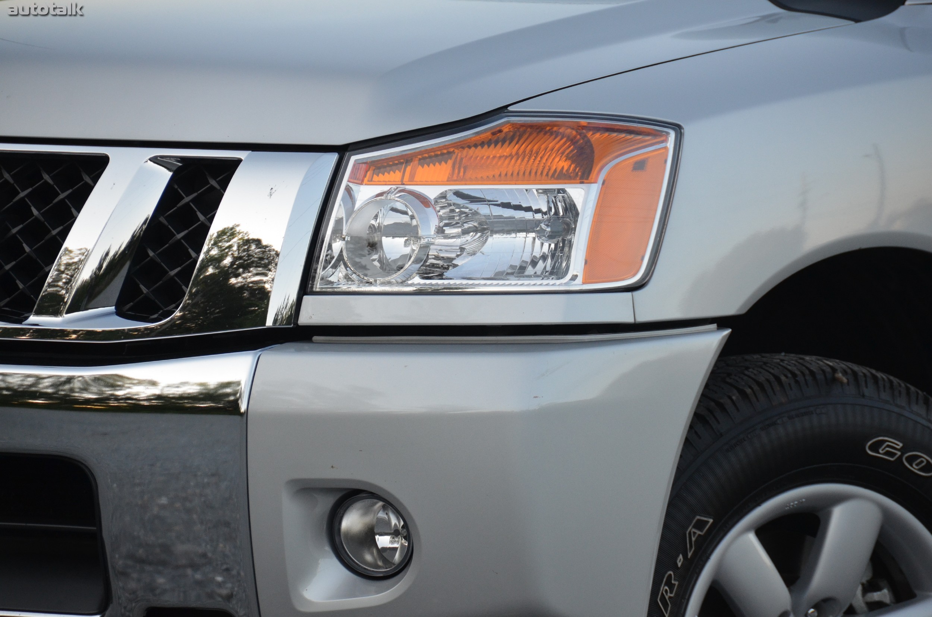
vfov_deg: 4.6
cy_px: 308
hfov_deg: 6.9
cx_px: 466
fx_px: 7751
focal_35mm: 300
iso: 1000
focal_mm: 200
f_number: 5.6
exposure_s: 1/500
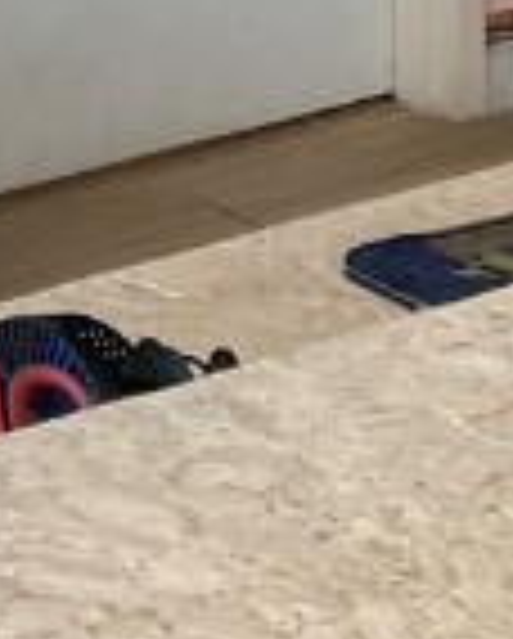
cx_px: -490
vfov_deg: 8.7
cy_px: -994
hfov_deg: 7.6
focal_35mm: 197
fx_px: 3731
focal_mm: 3.99
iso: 80
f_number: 1.8
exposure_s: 1/60
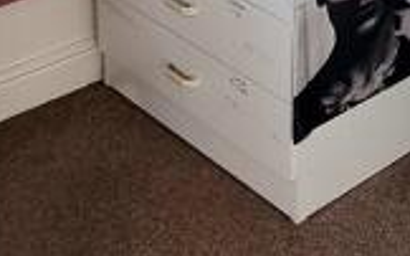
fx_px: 971
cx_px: 456
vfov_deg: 12.2
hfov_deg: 22.4
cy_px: -347
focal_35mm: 87
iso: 50
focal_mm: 2.2
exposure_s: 1/120
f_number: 2.2
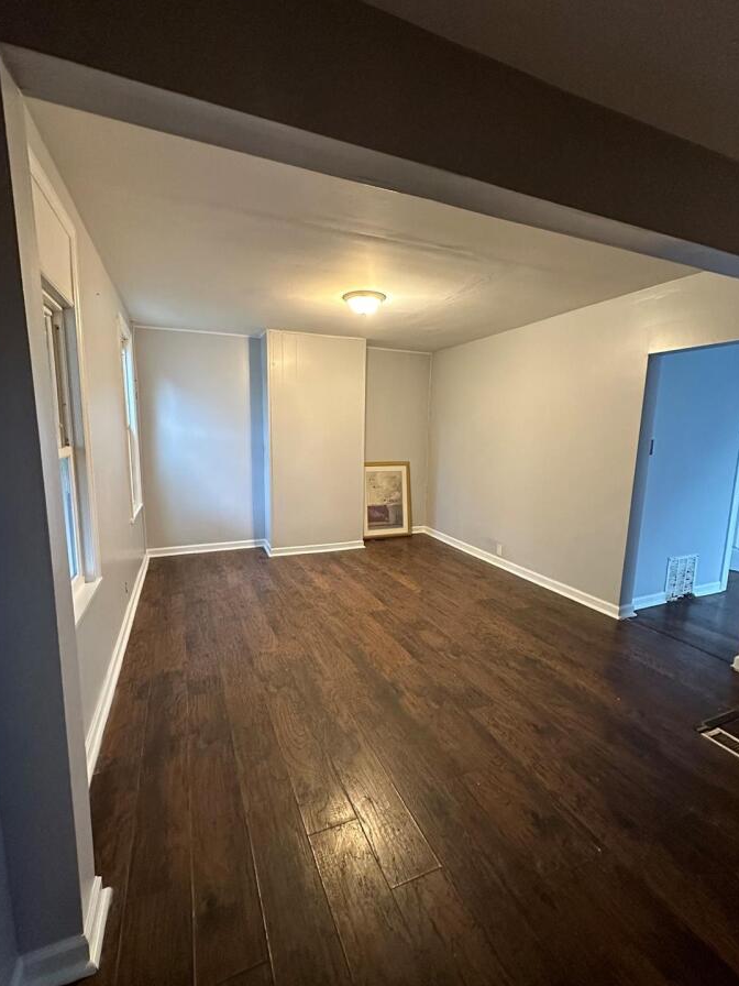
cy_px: 493
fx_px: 427
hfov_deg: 81.7
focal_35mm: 15
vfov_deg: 98.2
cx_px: 349
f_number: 2.2
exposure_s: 1/60
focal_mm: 2.22
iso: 500
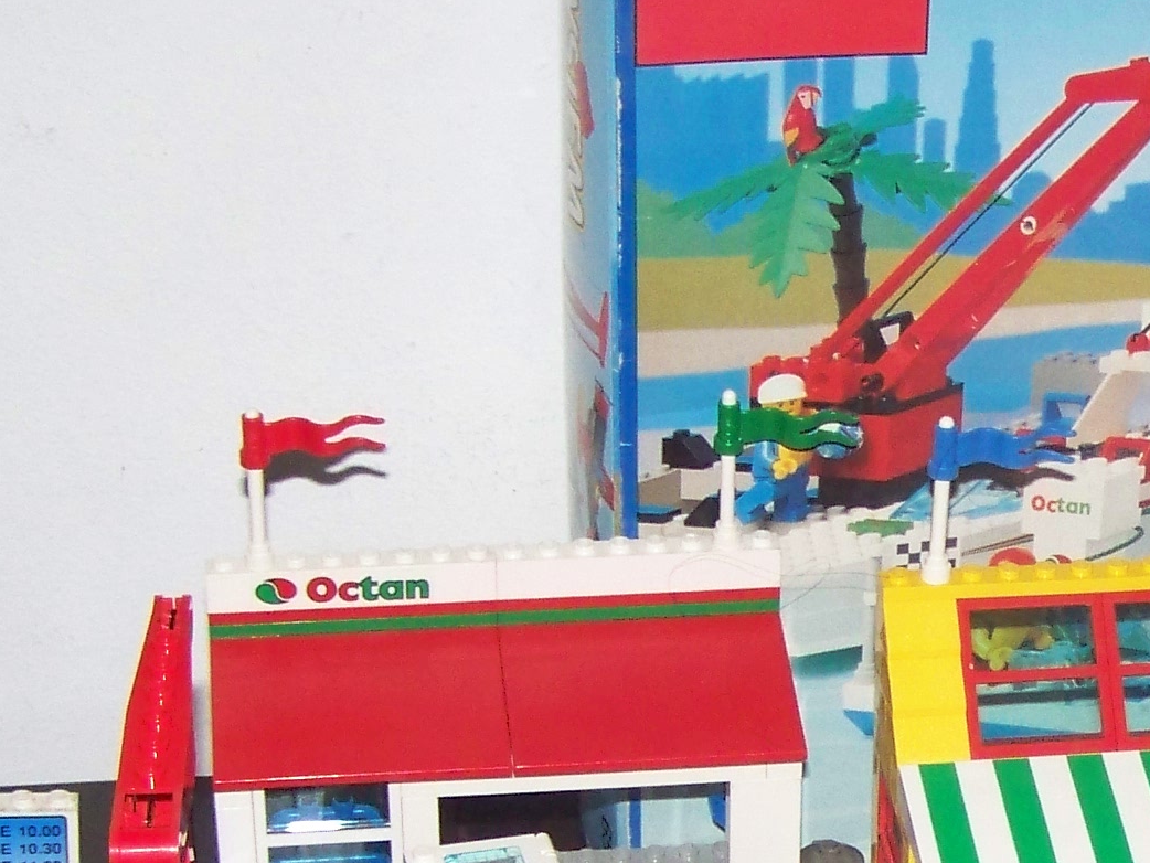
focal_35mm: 112
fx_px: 3722
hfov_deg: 17.2
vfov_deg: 13.1
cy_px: 801
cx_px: 1143
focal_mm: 6.3
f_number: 2.8
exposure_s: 1/30
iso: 200
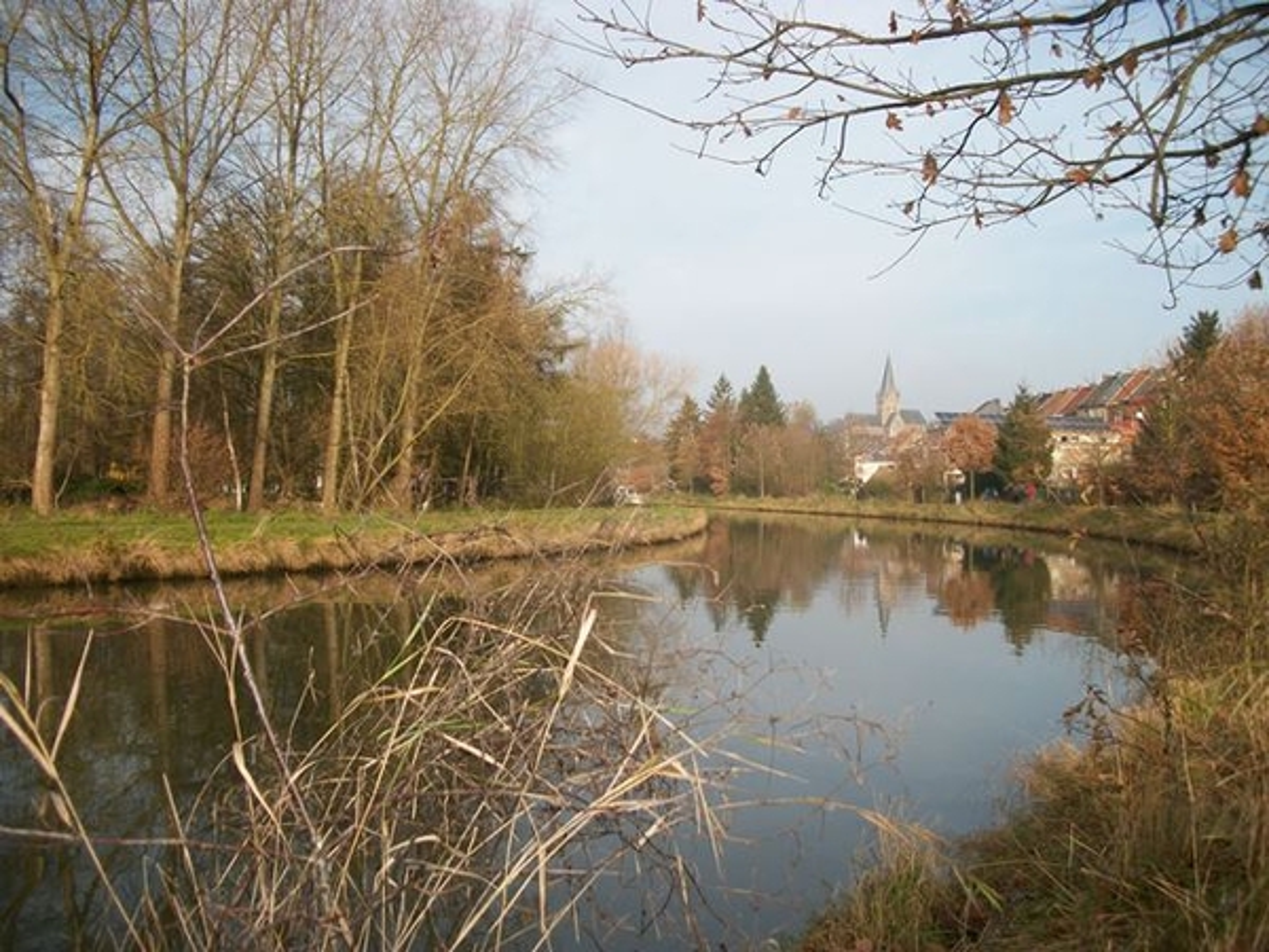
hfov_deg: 56.8
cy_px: 476
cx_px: 634
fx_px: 1173
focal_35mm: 32
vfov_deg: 44.2
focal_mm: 5.7
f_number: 2.9
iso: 80
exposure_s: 1/800
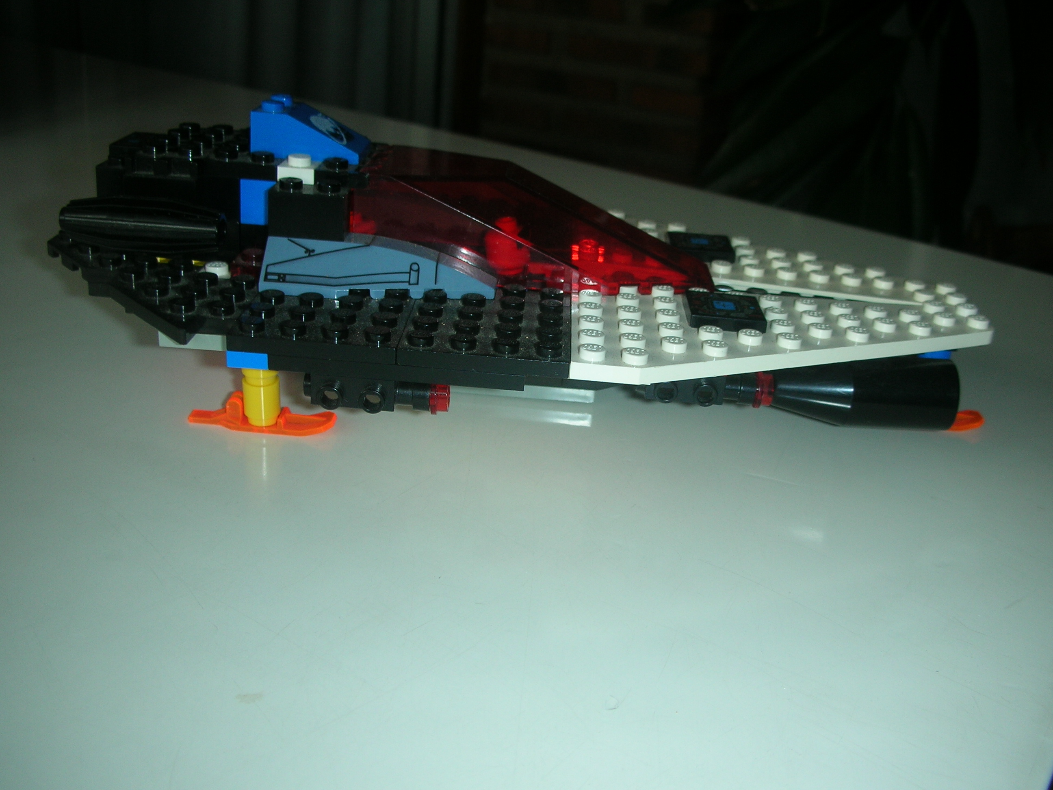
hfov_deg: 52.6
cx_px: 526
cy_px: 395
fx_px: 1065
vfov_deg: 40.7
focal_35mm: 35
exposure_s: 1/60.1
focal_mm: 5.8
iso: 50
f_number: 3
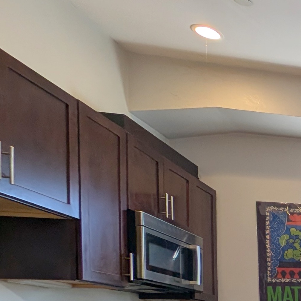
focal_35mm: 43
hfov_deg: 19.9
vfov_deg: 33.4
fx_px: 423
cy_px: 342
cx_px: 593
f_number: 1.95
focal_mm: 2.23
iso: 41
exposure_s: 1/93
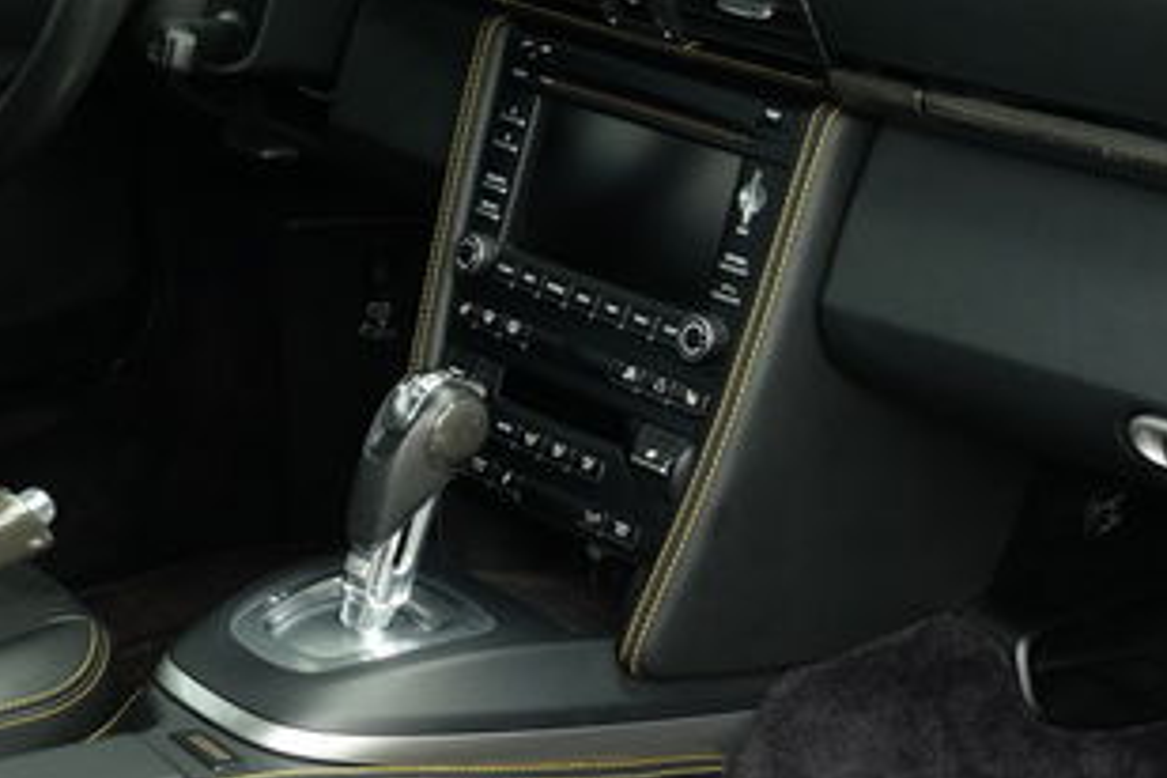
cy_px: 268
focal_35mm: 87
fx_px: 2820
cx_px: 359
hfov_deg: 23.2
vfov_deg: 15.7
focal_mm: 23.3
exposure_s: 1/105
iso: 200
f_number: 3.2
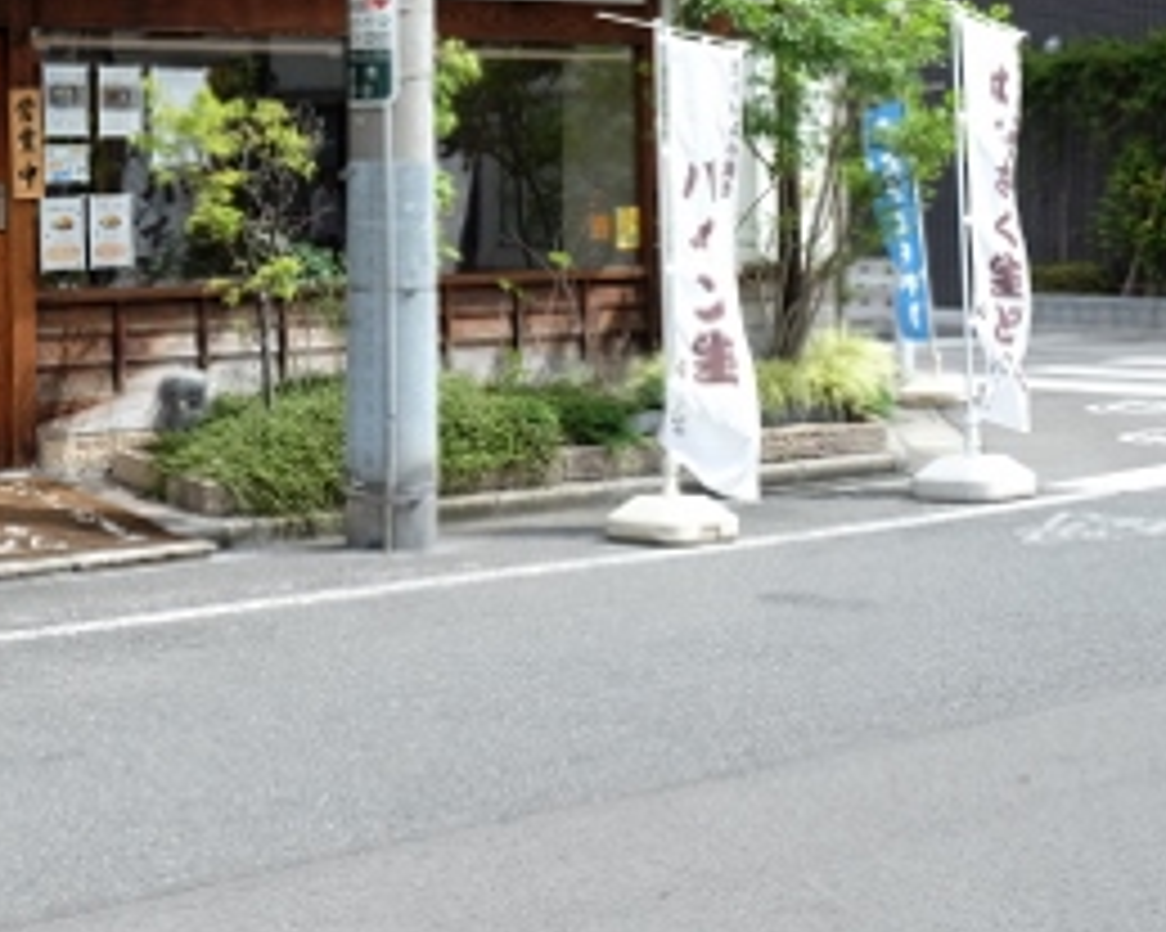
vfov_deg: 23.9
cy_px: 216
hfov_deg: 28.6
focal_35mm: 63
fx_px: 2173
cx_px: 72
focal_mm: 19.6
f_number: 2.8
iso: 200
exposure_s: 1/1000
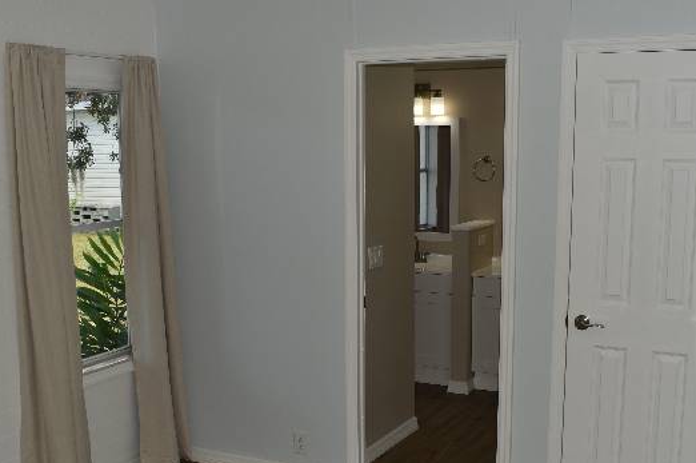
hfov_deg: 44.5
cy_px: 292
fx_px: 850
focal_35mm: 44
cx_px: 365
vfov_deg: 30.3
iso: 100
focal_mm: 18
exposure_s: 1/200
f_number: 5.6
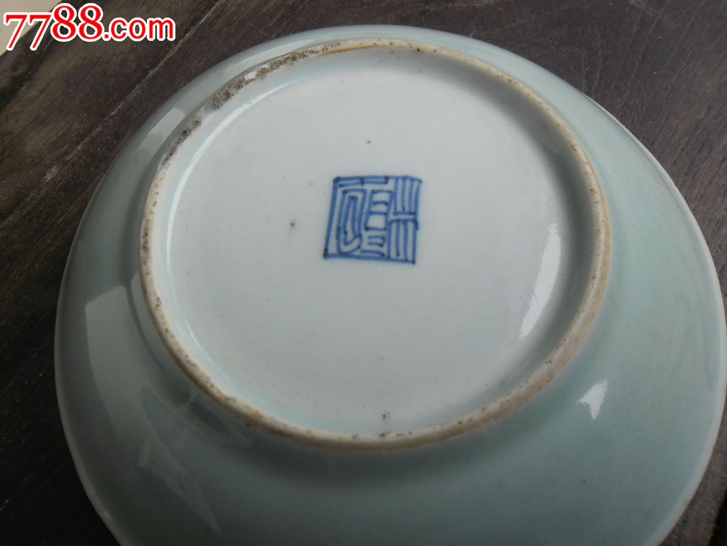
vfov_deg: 51.4
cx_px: 364
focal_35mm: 27
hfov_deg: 65.3
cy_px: 273
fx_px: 567
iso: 100
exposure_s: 1/79
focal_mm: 4.9
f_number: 3.5
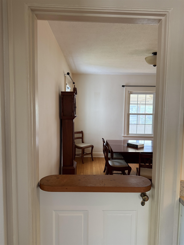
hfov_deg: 56.8
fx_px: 170
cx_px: 92
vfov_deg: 71.6
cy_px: 122
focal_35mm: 24
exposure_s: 1/60
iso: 250
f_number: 1.78
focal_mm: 6.76
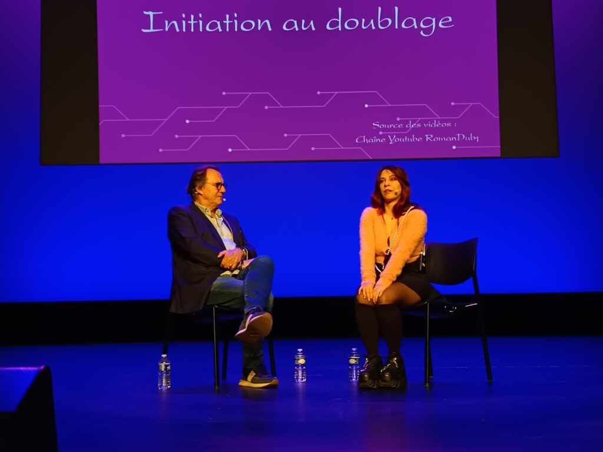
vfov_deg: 56.8
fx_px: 418
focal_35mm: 24
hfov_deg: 71.6
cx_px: 302
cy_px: 226
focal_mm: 5.31
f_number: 1.7
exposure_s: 1/50
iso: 483
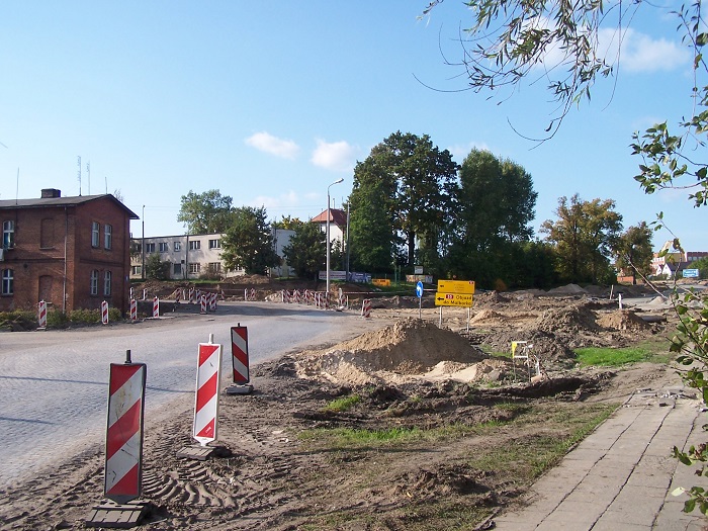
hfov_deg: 49.0
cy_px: 266
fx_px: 777
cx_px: 354
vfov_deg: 37.7
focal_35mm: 38
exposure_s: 1/500
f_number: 4
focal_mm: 6.3
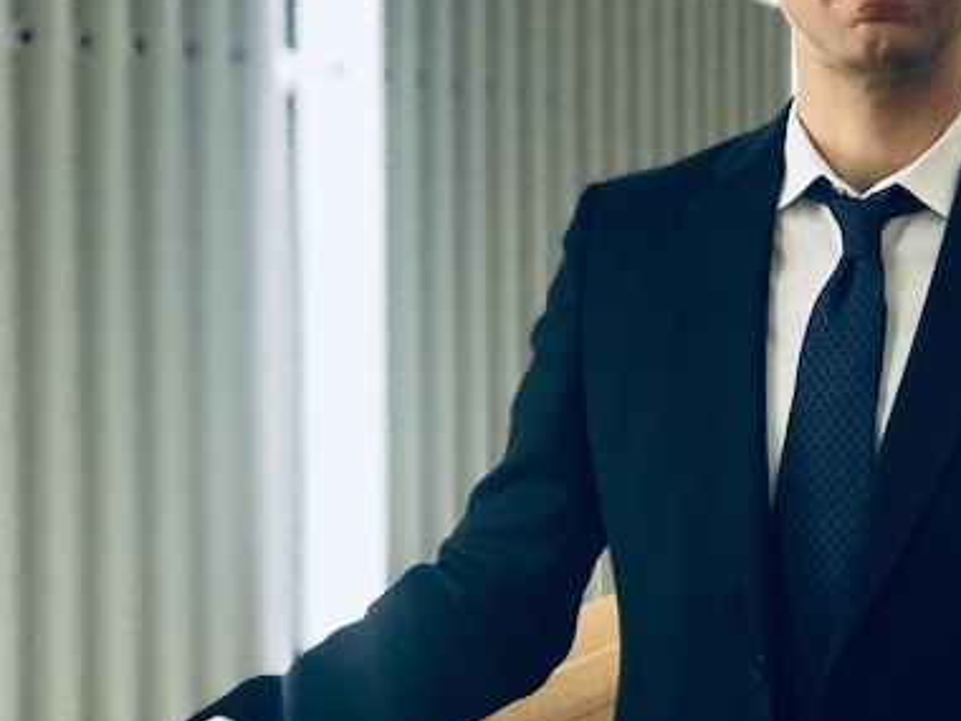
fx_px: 2665
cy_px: 230
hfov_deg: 20.4
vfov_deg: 15.4
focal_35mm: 96
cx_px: 607
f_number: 2.8
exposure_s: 1/50
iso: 200
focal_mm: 6.6
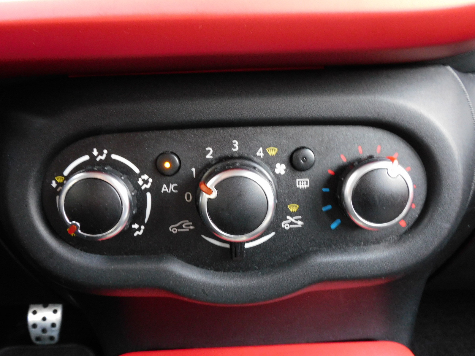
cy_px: 178
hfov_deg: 60.0
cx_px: 238
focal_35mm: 30
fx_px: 412
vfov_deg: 46.8
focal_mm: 5.4
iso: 500
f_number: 3.5
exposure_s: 1/8
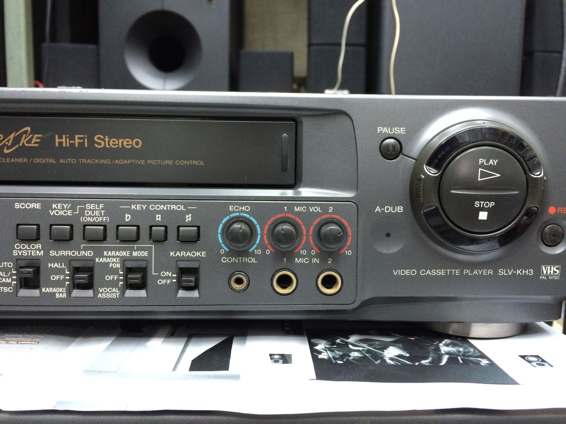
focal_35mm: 29
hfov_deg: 61.7
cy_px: 212
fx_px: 474
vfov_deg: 48.2
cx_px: 283
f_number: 2.2
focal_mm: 4.15
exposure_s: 1/25
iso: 320
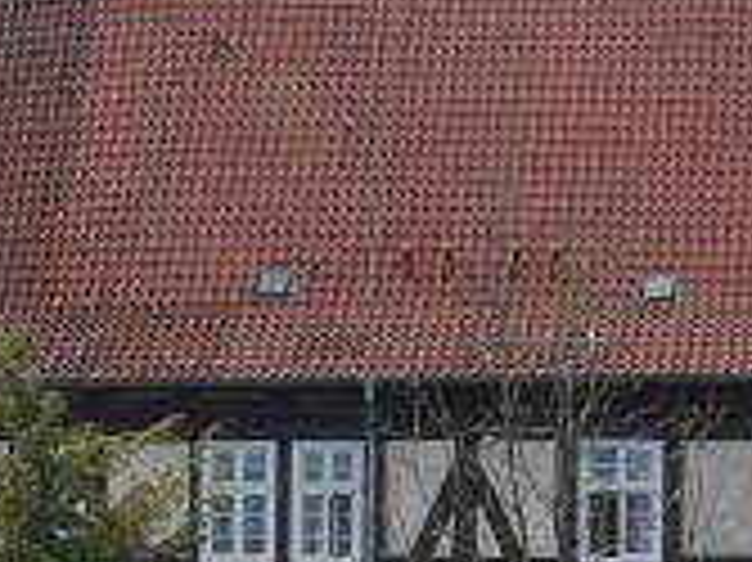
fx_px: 5210
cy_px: 508
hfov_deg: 8.3
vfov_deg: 6.2
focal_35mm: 240
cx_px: 504
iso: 100
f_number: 7.1
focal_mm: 25
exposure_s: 1/250
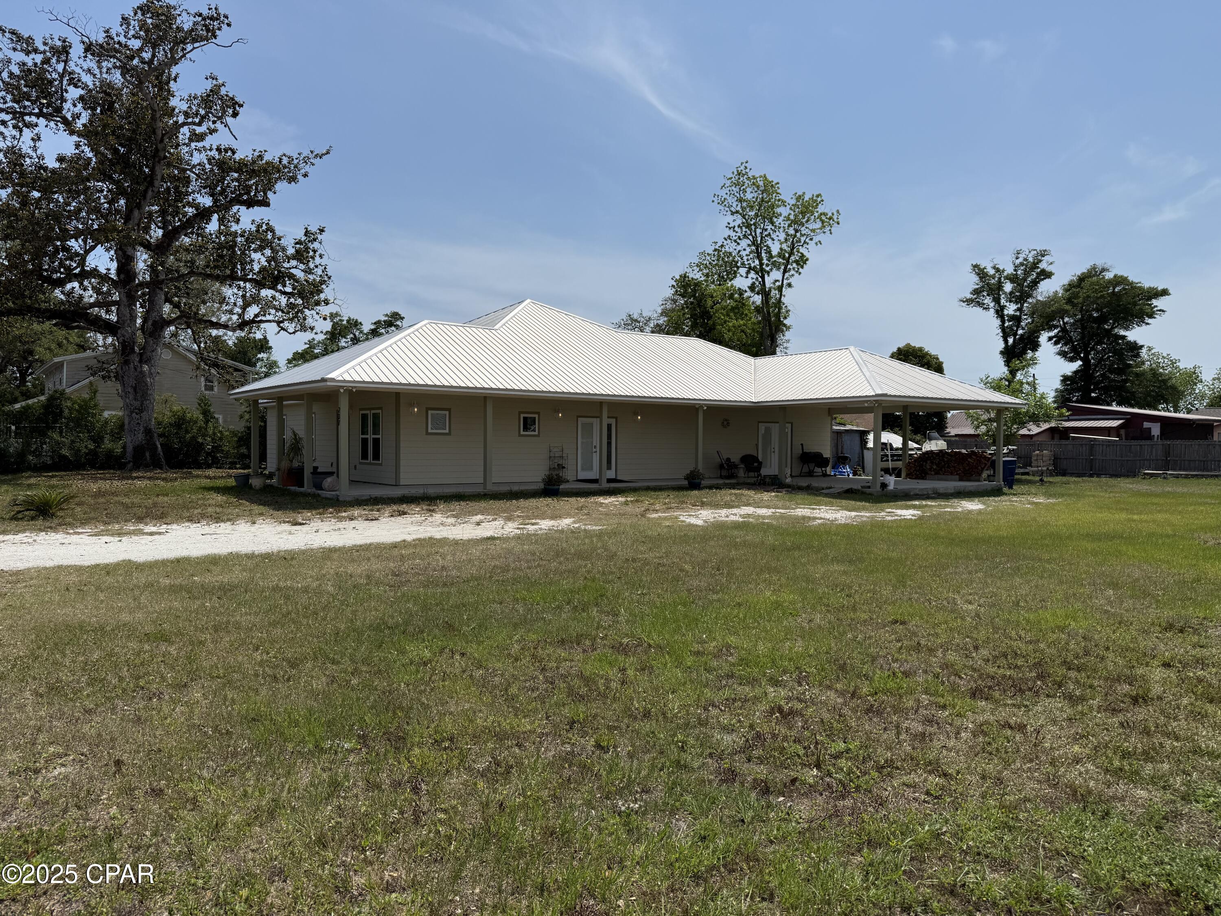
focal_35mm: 24
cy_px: 458
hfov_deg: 71.6
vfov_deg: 56.8
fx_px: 847
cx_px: 610
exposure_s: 1/10309
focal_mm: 6.76
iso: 80
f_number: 1.78
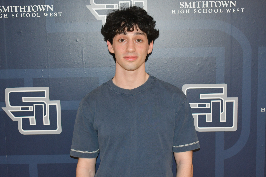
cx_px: 133
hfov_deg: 35.1
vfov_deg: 23.8
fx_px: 421
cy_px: 88
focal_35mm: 57
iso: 2000
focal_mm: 38
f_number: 6.3
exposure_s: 1/60
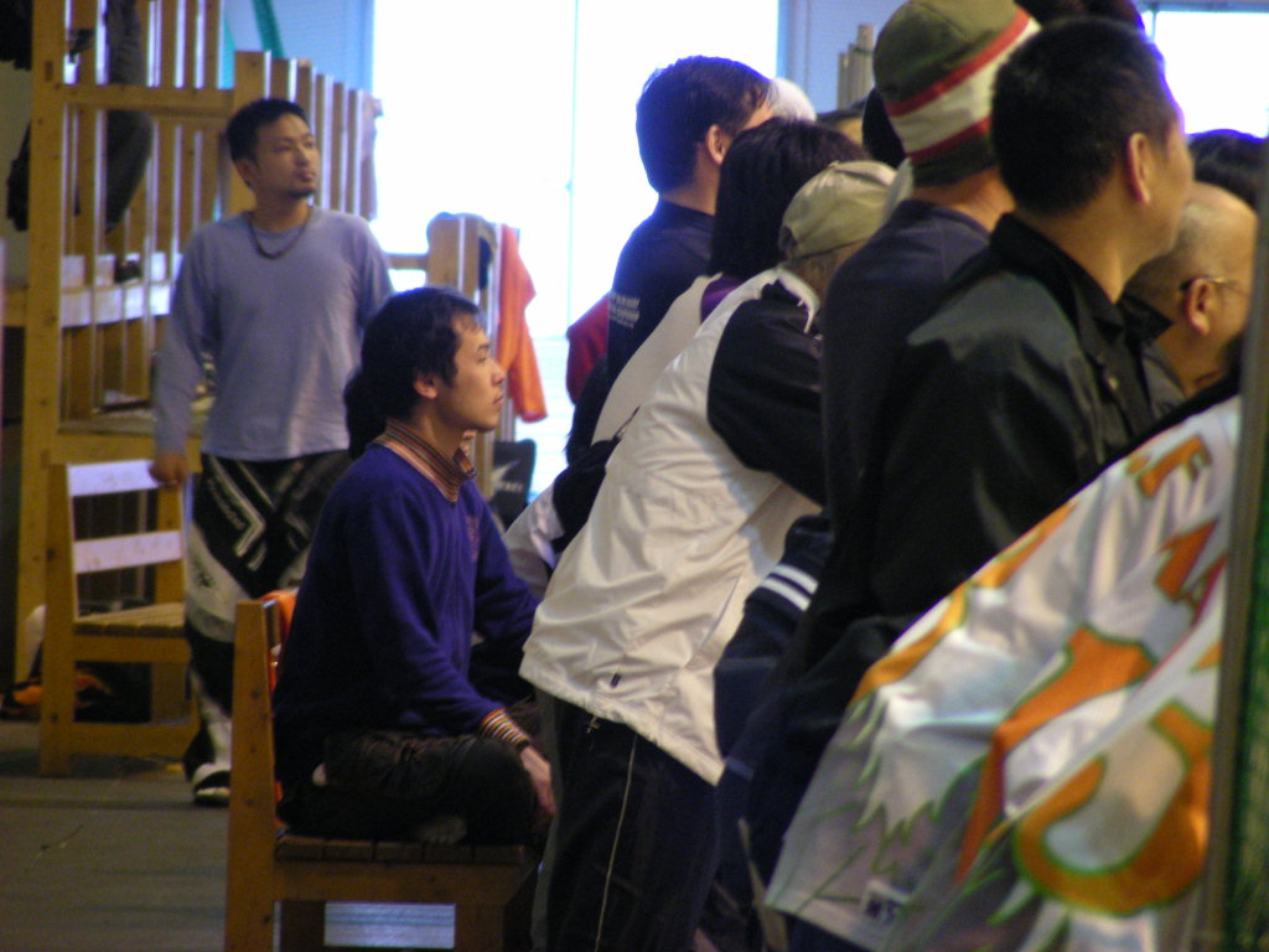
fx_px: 13931
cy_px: 476
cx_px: 634
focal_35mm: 380
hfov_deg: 5.2
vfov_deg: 3.9
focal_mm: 63.3
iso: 226
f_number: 3.5
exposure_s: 1/15
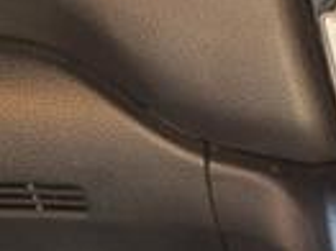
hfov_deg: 12.3
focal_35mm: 132
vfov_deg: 10.2
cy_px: 530
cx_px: 775
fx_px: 1280
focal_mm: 3.58
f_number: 1.9
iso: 50
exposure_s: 1/40
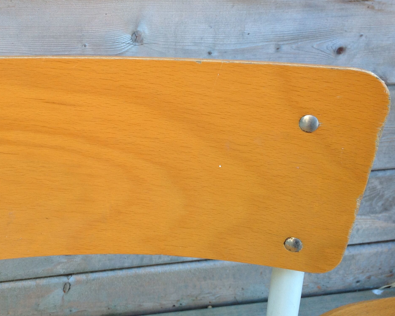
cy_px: 134
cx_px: 139
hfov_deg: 39.2
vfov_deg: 32.0
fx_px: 549
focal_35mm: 47
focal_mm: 4.28
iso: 50
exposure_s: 1/120
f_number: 2.4
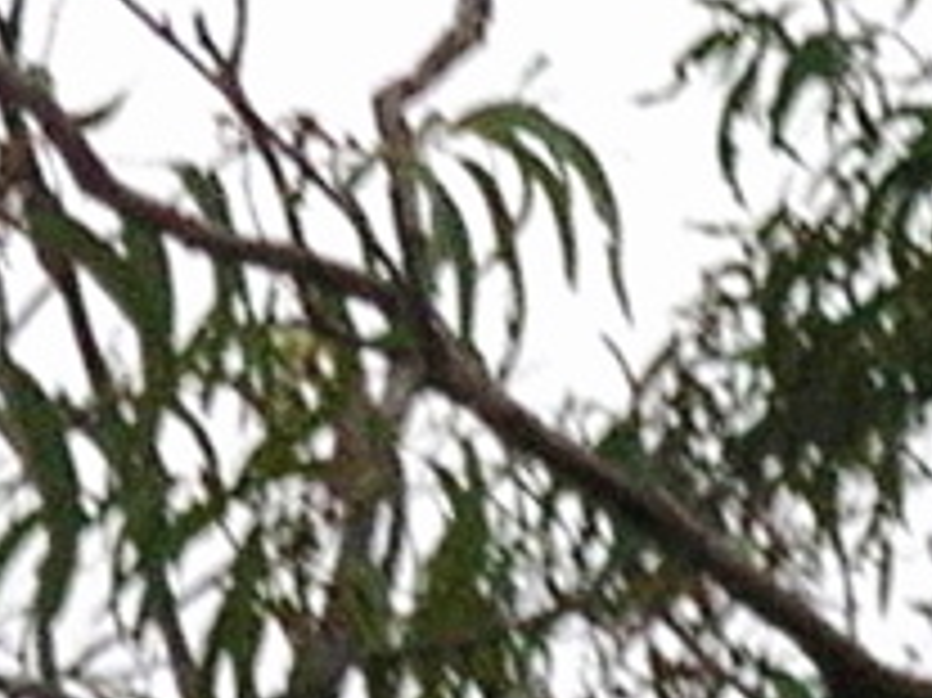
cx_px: 338
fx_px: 25159
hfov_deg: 2.1
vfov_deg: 1.6
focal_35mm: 935
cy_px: -349
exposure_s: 1/136
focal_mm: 50
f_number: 4.4
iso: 65
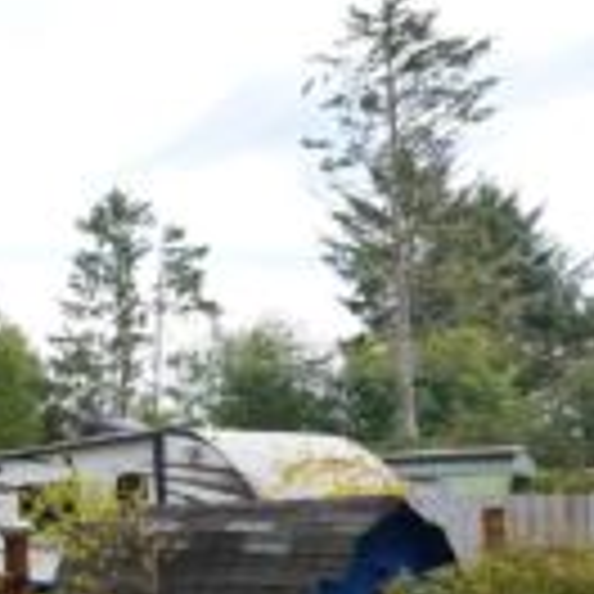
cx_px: -279
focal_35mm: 36
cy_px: 484
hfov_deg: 29.6
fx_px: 699
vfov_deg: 43.7
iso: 100
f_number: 4.5
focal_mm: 14
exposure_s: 1/125
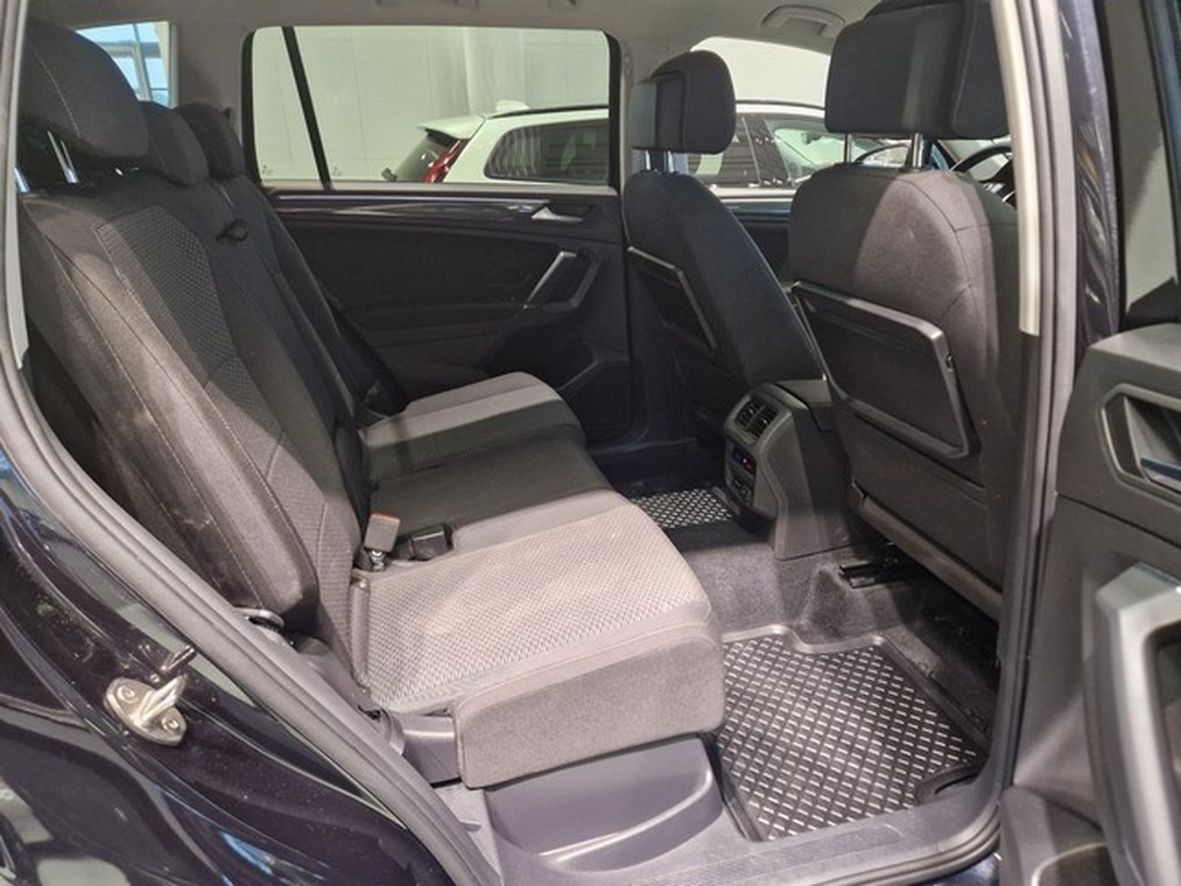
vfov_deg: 58.9
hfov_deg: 73.9
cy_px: 443
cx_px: 590
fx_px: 785
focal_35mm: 23
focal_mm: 5.4
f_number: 1.8
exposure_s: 1/100
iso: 400
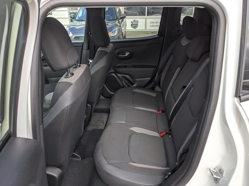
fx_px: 194
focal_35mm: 27
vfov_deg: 51.4
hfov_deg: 65.3
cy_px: 93
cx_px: 124
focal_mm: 4.38
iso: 44
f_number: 1.73
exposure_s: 1/479
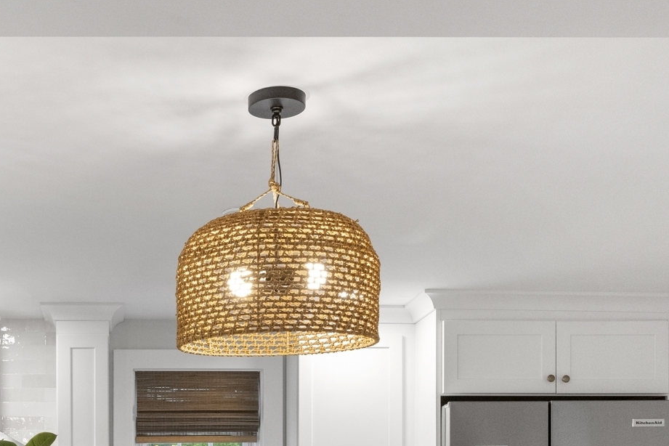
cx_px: 107
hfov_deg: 33.0
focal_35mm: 58
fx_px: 1084
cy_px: 538
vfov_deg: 21.5
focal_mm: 21.5
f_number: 10
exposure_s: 1/30
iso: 2500
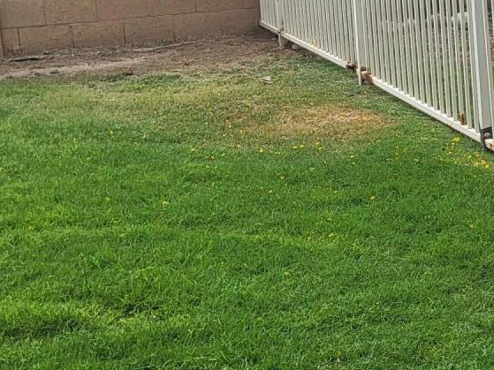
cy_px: 193
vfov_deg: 15.9
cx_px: 634
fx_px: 1327
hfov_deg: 19.5
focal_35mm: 93
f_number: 1.8
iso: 50
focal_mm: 4.25
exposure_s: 1/2775
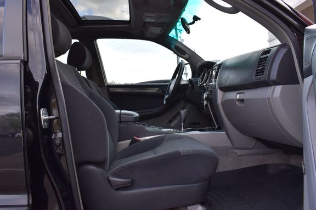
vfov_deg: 43.5
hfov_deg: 61.9
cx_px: 151
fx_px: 263
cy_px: 98
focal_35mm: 30
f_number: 8
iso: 400
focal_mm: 18
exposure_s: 1/80
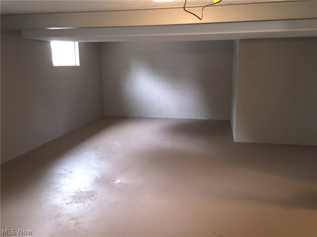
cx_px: 158
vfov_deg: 48.2
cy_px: 118
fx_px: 266
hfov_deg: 61.7
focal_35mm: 29
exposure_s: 1/30
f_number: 2.2
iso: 100
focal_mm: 4.15
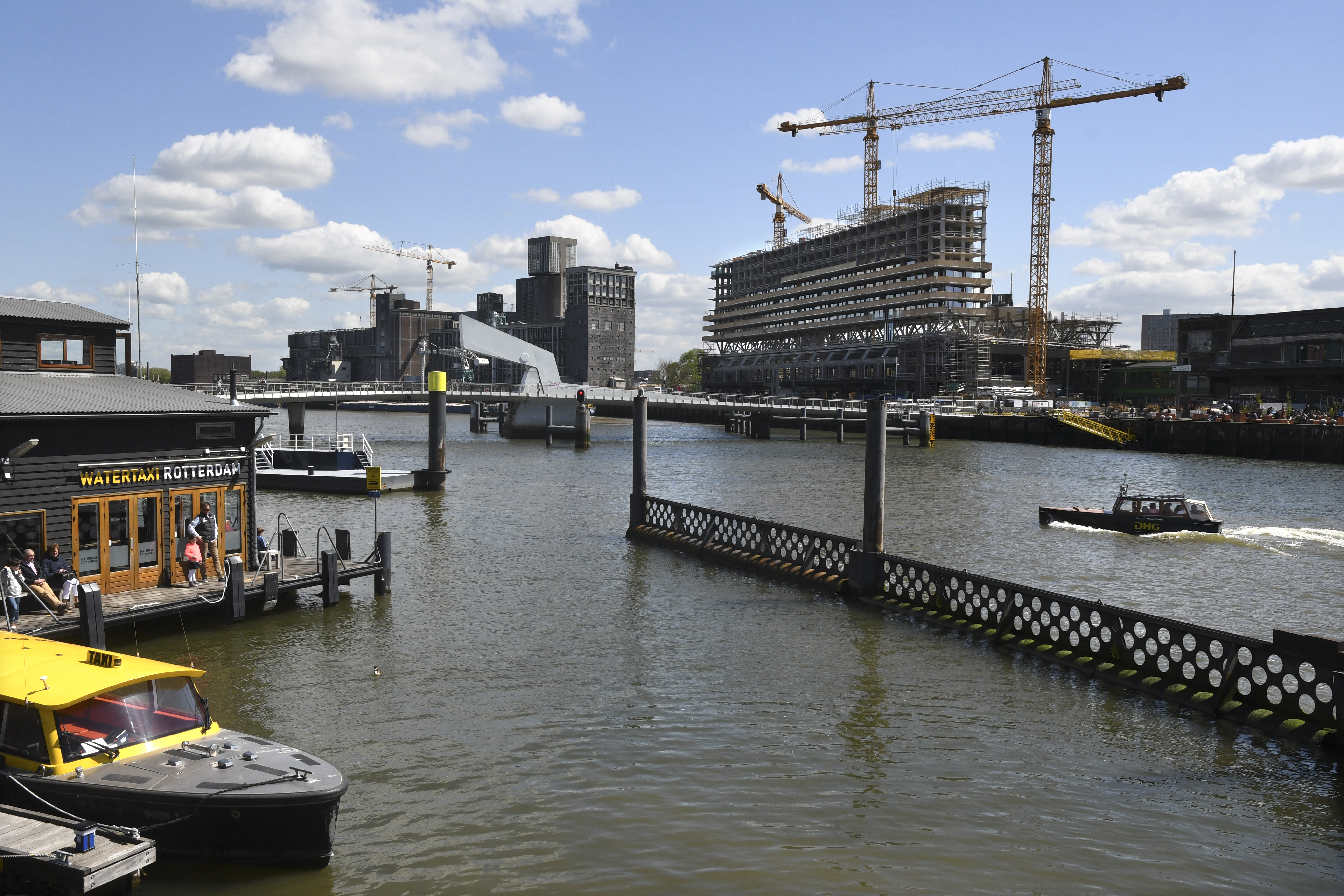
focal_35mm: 30
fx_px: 1120
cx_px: 672
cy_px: 448
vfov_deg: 43.6
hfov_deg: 61.9
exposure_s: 1/1000
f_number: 10
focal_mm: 20
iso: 400
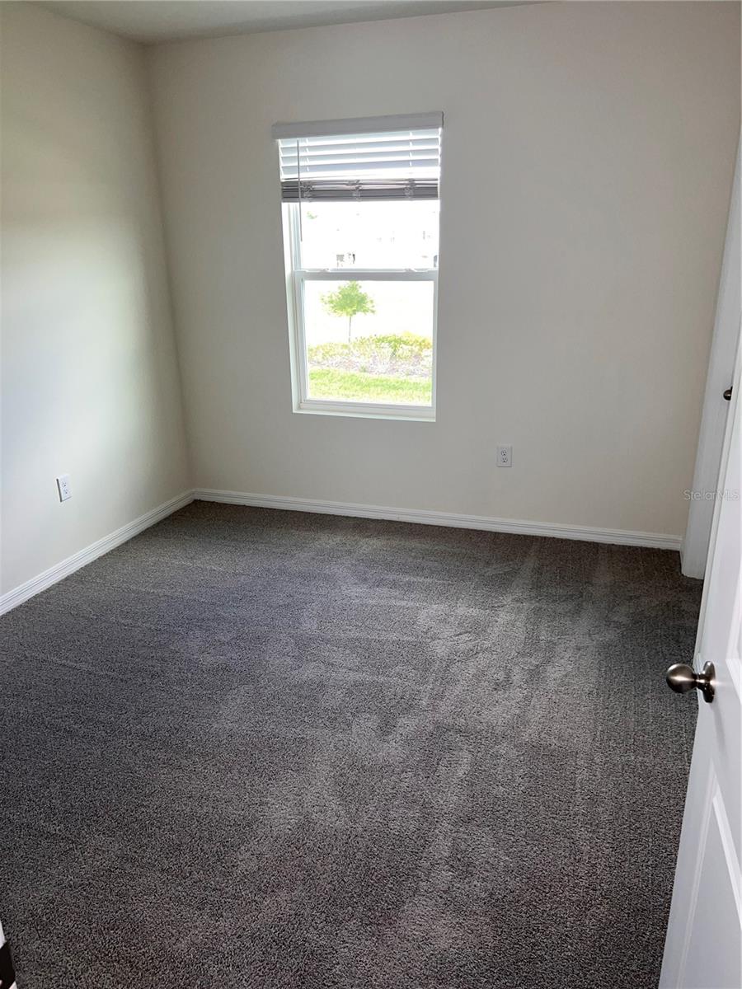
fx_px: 743
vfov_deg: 67.3
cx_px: 371
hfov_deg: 53.1
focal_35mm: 26
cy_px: 494
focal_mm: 5.7
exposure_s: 1/121
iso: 50
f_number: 1.5
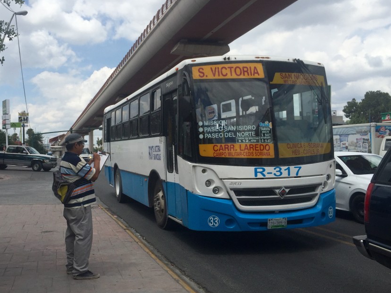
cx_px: 151
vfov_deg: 39.7
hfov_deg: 50.9
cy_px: 151
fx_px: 407
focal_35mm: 36
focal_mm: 4.15
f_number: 2.2
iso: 32
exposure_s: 1/3300
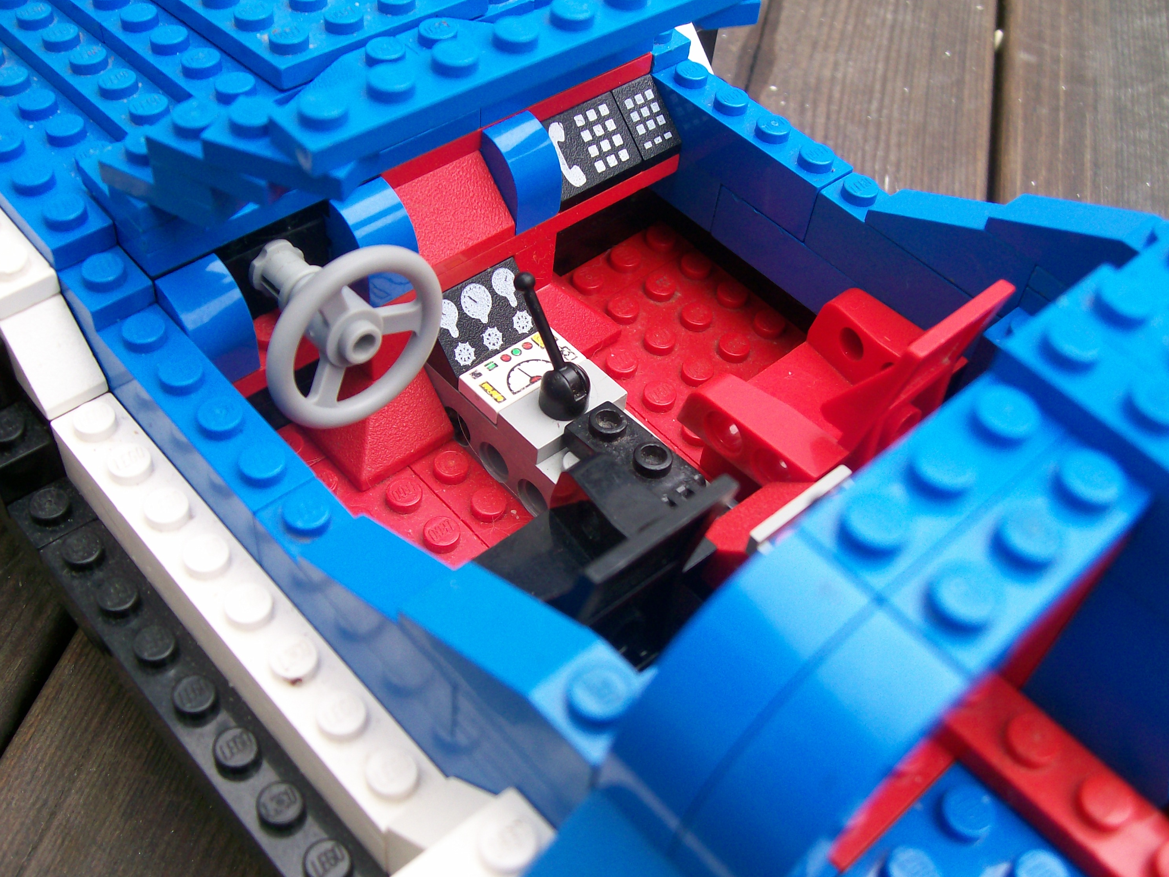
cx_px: 589
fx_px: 1216
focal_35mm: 36
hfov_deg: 51.4
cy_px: 435
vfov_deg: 39.7
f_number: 2.8
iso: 80
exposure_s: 1/36.4
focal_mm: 5.8
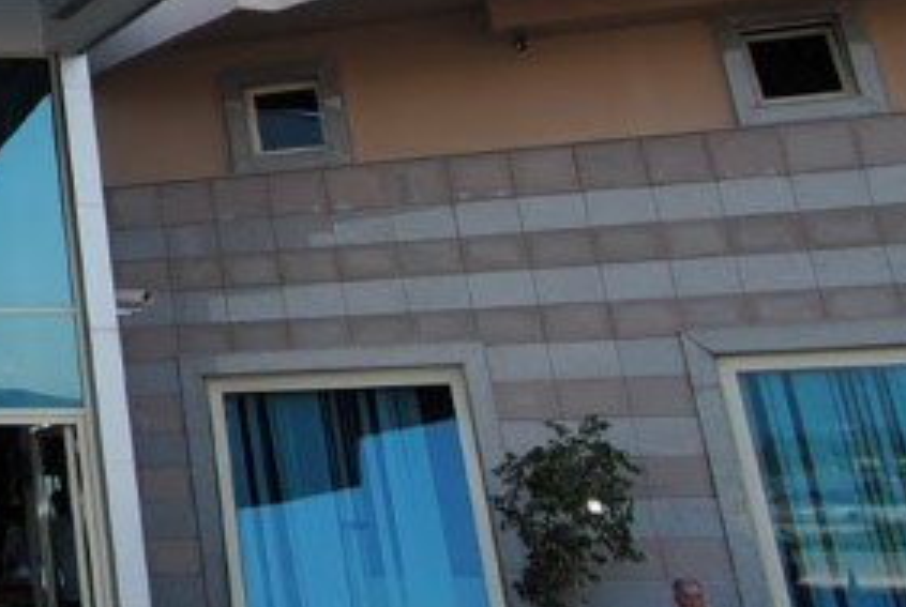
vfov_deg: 20.9
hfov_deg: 26.9
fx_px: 1538
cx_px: -313
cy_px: -112
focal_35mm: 61
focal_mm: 10
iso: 100
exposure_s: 1/200
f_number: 5
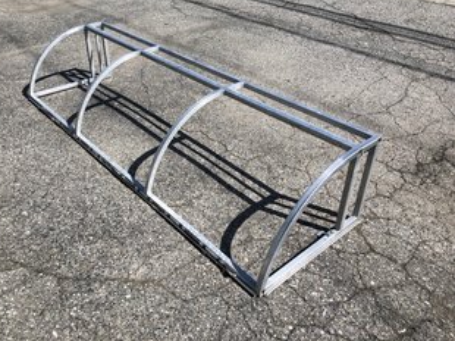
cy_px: 155
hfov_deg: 58.3
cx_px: 206
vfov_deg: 45.3
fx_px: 407
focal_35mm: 31
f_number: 1.8
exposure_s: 1/2558
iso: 20
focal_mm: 3.99
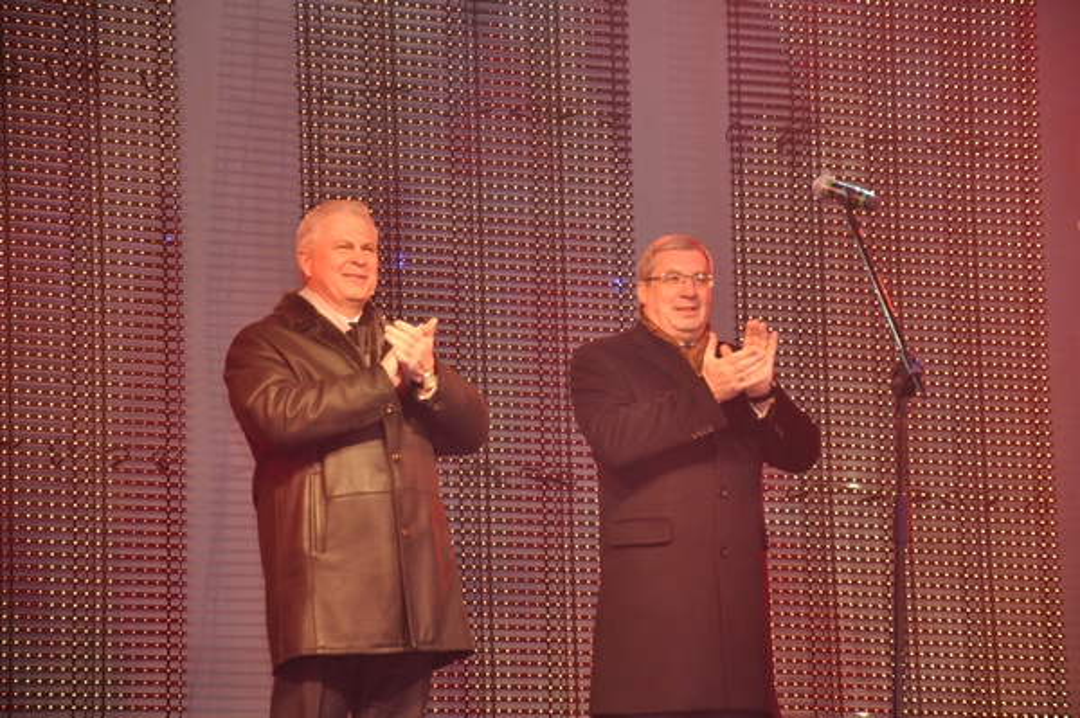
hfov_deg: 13.1
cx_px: 540
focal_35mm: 158
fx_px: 4721
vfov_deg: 8.7
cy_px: 359
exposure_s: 1/125
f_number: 5.6
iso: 800
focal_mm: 105
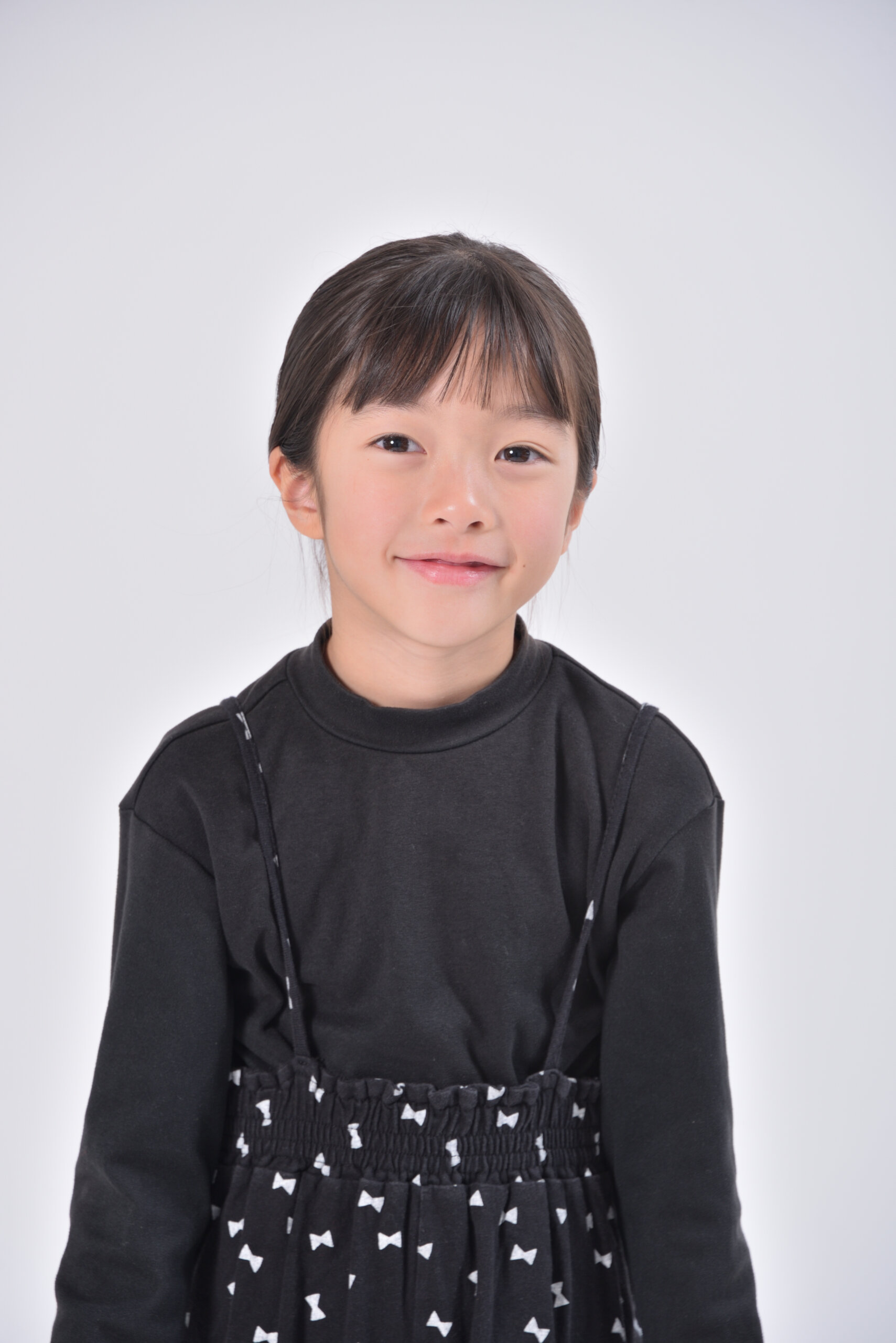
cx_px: 448
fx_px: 7459
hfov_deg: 6.9
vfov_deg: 10.3
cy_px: 672
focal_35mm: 200
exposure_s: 1/160
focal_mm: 200
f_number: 8
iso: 200
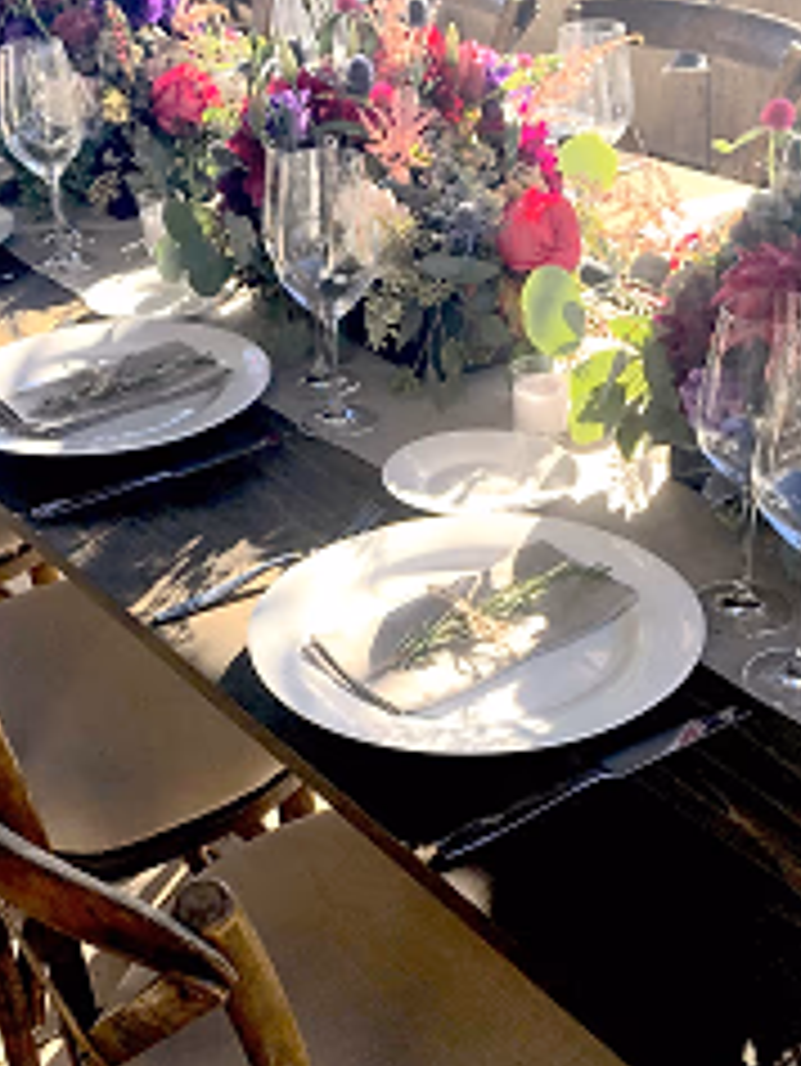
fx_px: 1510
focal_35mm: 49
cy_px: 729
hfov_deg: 29.7
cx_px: 378
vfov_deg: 38.4
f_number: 2.2
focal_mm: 4.15
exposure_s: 1/686
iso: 25
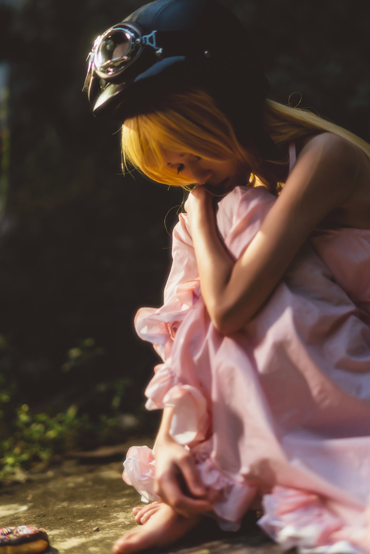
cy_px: 277
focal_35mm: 50
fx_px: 770
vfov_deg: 39.6
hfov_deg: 27.0
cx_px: 185
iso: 200
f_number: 1.4
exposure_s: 1/640
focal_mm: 50
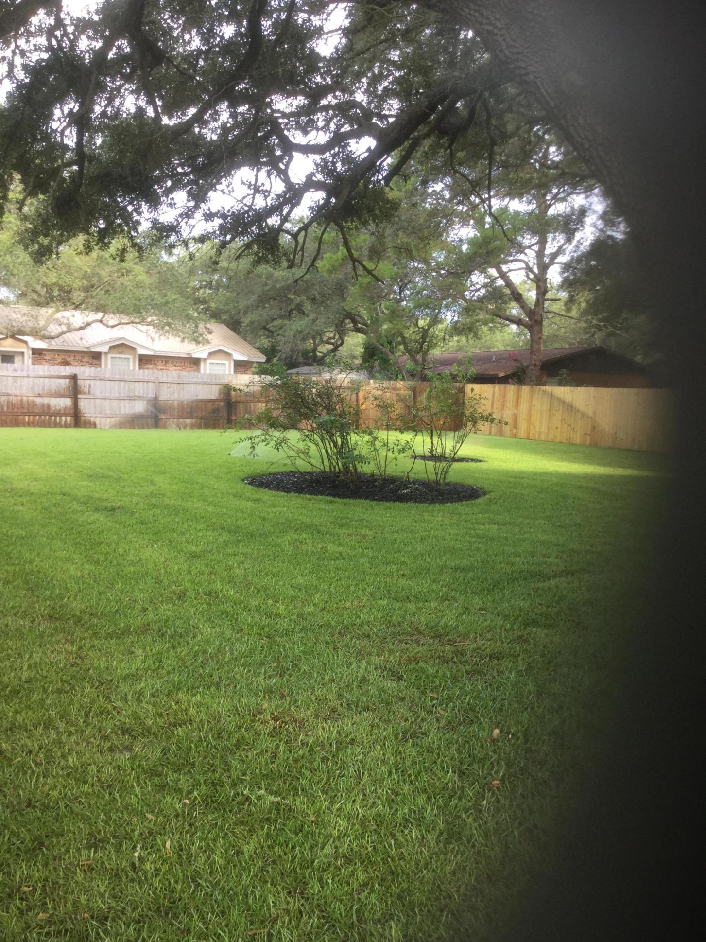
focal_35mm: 32
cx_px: 343
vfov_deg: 56.8
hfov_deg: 44.1
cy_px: 485
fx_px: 870
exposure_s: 1/60
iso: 25
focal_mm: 3.3
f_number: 2.4
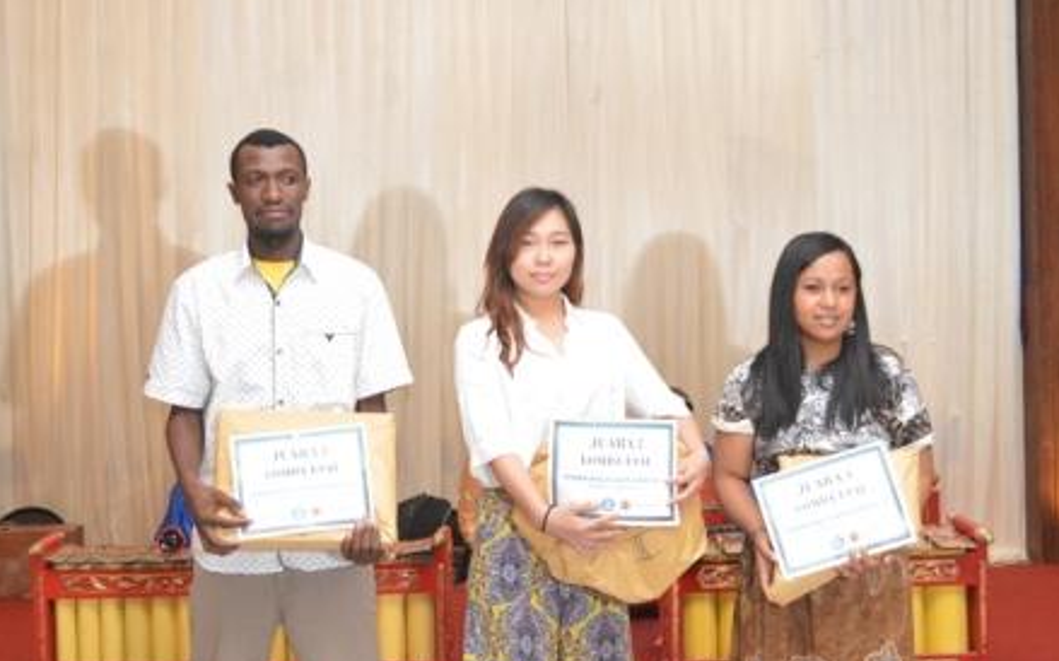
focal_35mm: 53
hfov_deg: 38.2
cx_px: 531
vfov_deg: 24.4
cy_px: 318
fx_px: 1529
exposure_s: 1/60
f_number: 5
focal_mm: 34
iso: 3200
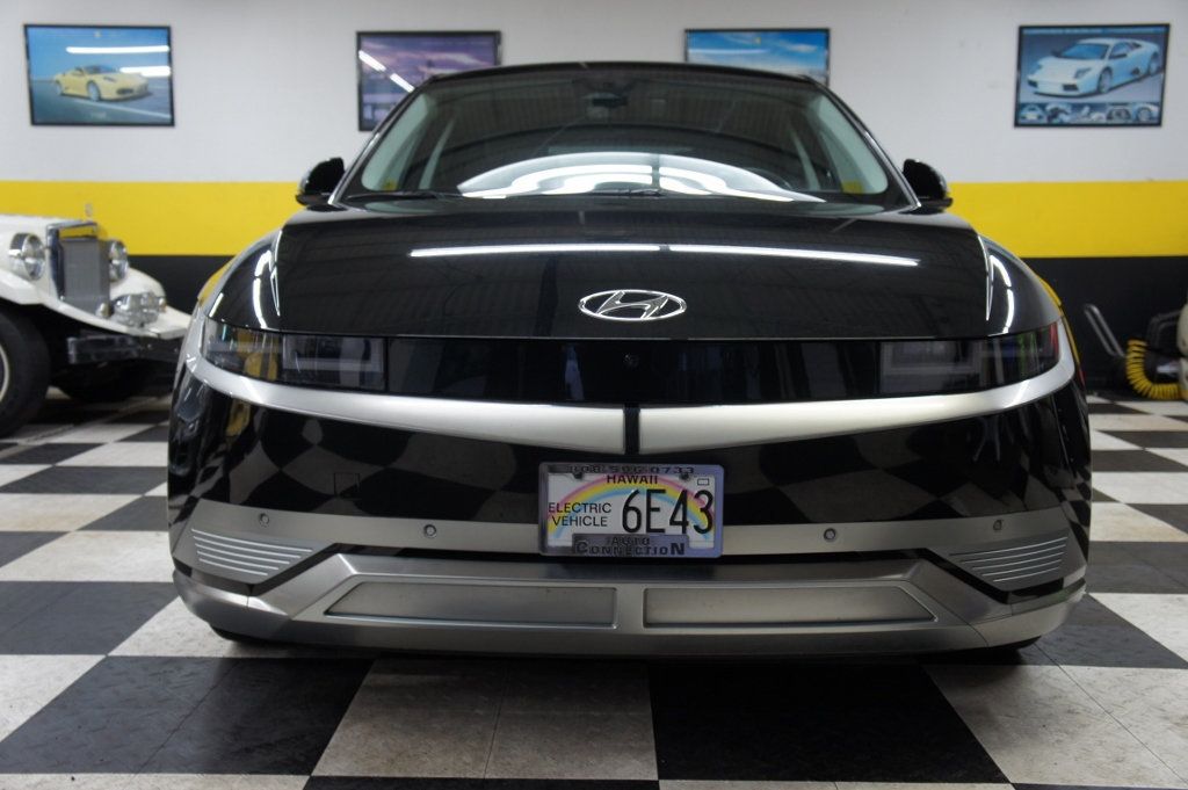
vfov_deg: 36.8
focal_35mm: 36
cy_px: 395
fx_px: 1187
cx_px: 594
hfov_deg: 53.2
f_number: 4
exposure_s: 1/40
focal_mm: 24
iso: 400
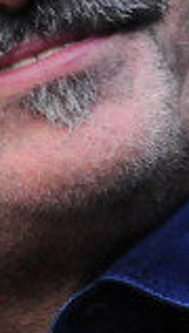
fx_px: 11308
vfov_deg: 1.7
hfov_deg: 1.0
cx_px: -92
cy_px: -28
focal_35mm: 1275
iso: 1600
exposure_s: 1/500
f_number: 2.8
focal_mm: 185
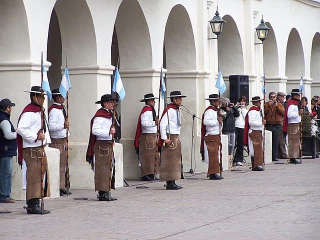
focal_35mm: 189
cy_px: 120
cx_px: 160
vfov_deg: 7.9
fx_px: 1747
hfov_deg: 10.5
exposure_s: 1/350
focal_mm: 31.3
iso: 80
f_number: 3.2
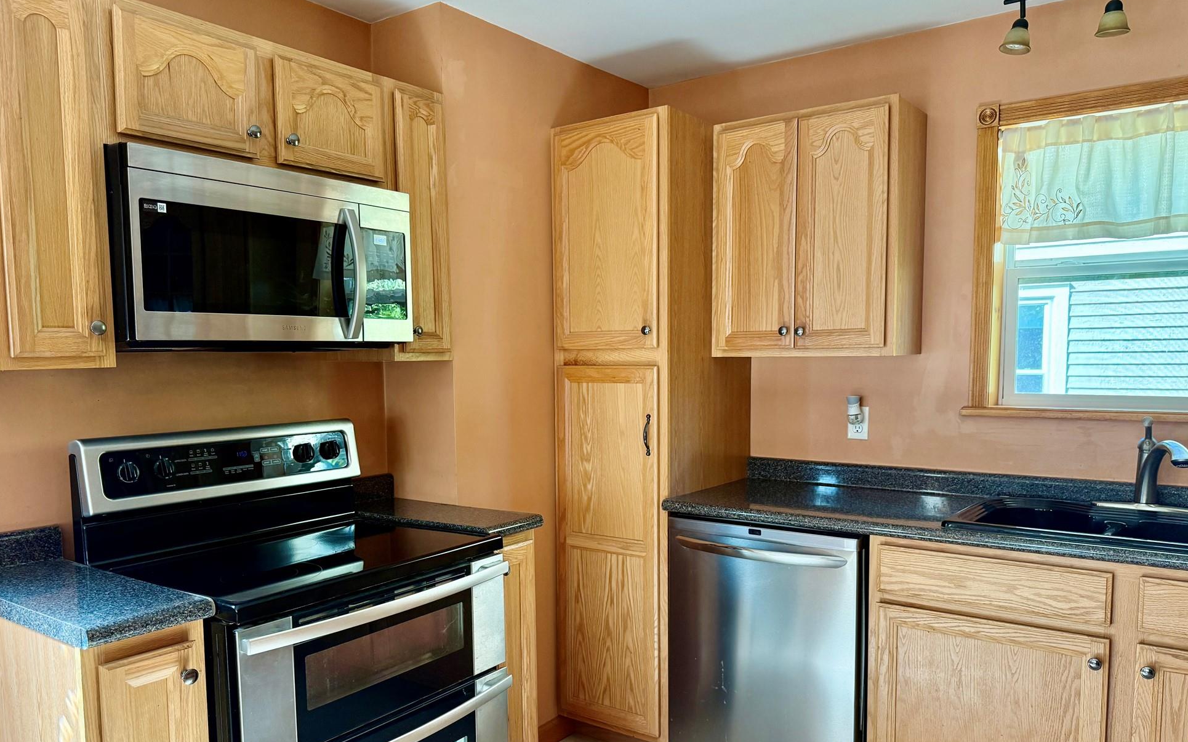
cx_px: 587
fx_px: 874
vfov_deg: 45.8
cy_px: 433
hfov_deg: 68.4
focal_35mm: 27
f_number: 1.78
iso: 200
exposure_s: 1/98
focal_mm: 6.76
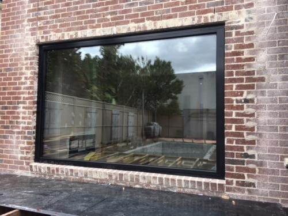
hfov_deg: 61.7
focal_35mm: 29
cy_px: 108
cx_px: 144
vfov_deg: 48.2
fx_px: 241
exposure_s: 1/266
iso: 25
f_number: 2.2
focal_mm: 4.15
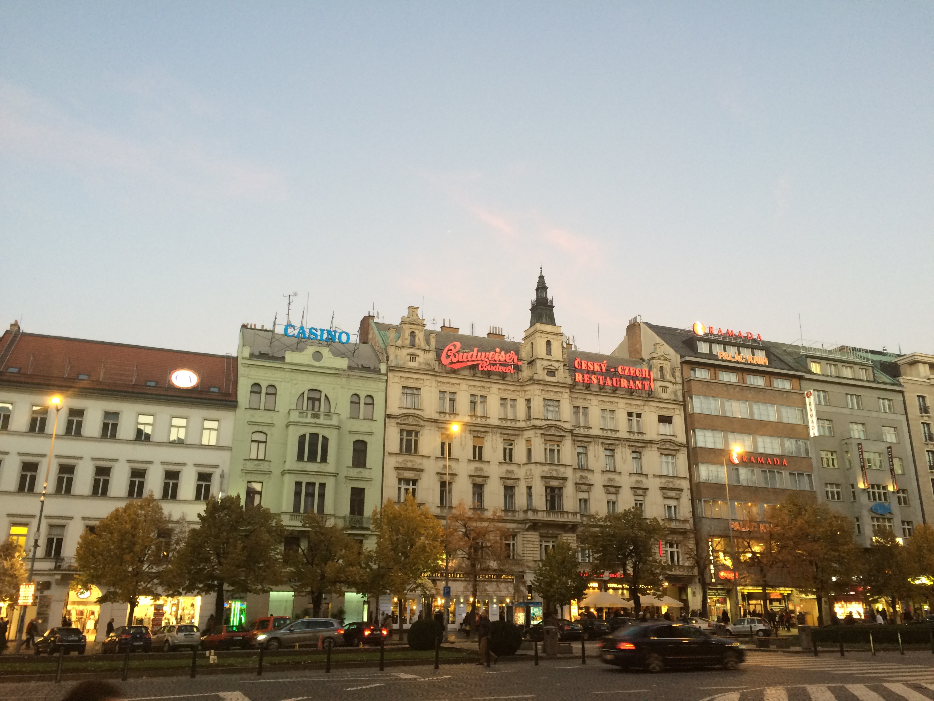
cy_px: 350
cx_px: 467
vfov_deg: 48.2
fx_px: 782
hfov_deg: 61.7
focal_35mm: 29
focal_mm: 4.15
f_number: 2.2
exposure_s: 1/33
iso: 125
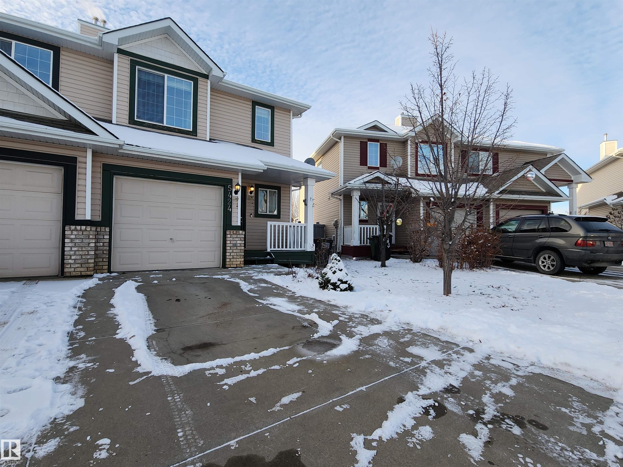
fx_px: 234
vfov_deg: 89.9
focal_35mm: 13
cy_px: 234
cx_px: 312
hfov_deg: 106.2
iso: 50
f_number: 2.2
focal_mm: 2.2
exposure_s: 1/616
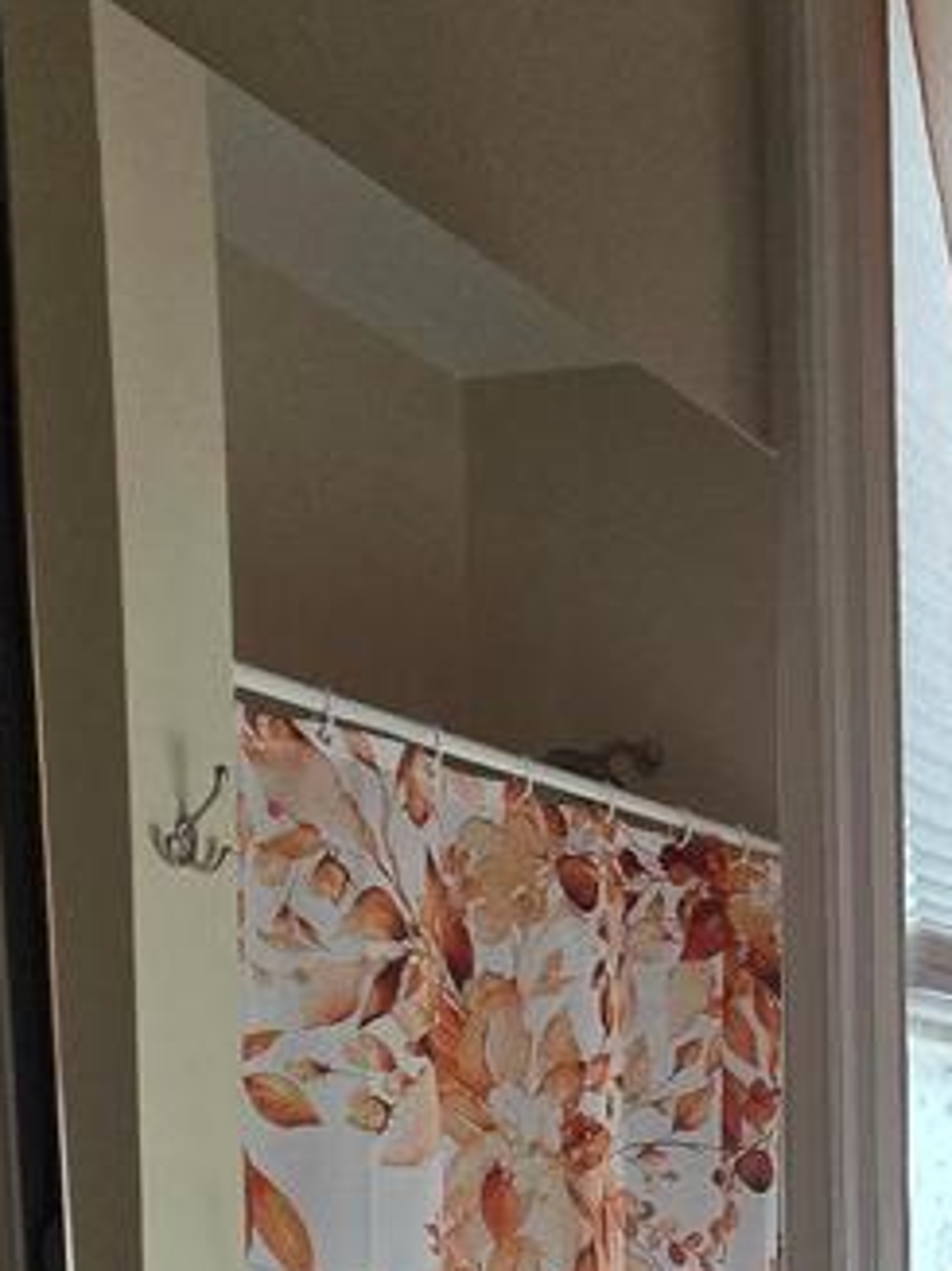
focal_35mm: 43
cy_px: 1430
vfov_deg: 36.4
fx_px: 1578
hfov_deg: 26.1
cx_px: 1376
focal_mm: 2.2
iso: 50
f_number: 2.2
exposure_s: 1/124
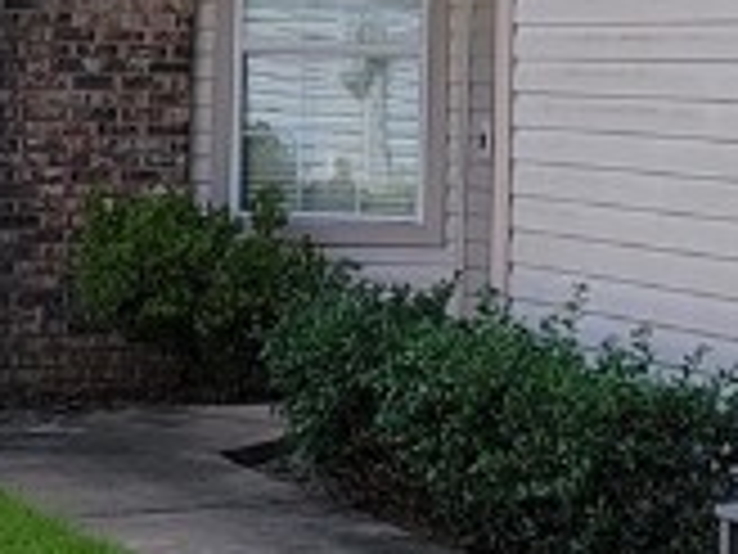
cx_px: 837
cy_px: -59
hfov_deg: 12.9
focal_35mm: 150
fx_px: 3198
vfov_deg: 9.8
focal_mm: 6.7
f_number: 1.8
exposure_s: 1/330
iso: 16
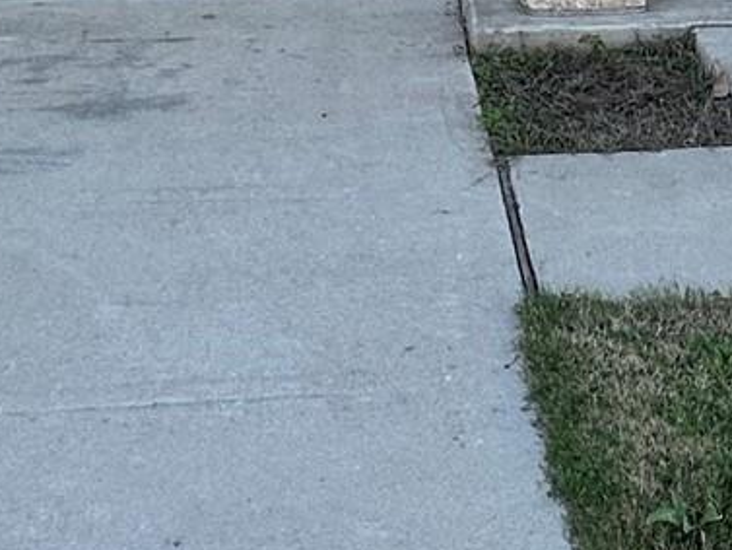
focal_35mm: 76
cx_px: 406
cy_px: -544
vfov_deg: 15.5
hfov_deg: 25.6
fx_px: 1608
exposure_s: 1/216
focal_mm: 2.22
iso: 40
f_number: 2.2
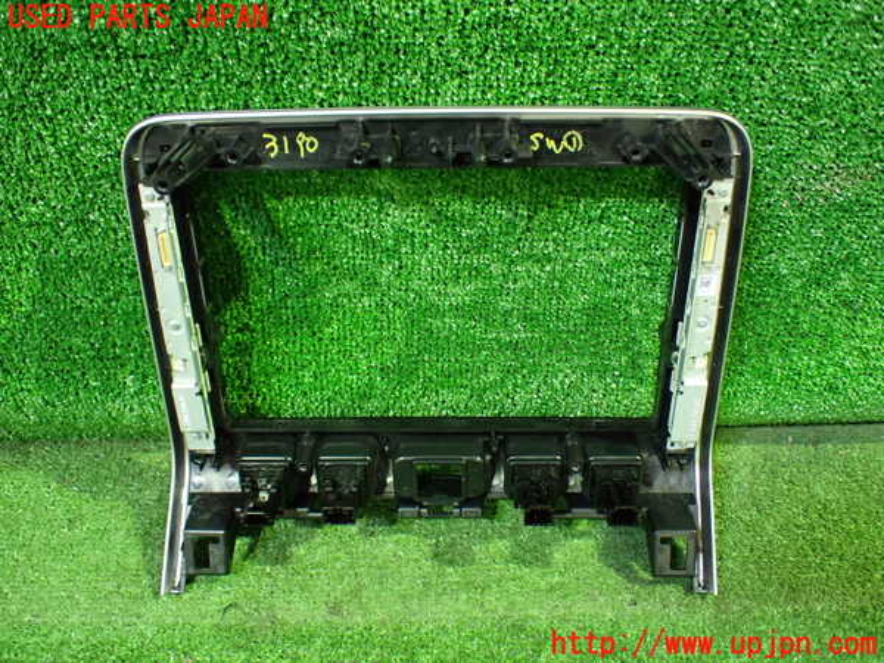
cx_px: 442
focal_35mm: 30
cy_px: 332
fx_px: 766
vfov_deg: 46.8
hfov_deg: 60.0
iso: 1000
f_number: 2.3
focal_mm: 5.4
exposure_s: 1/30
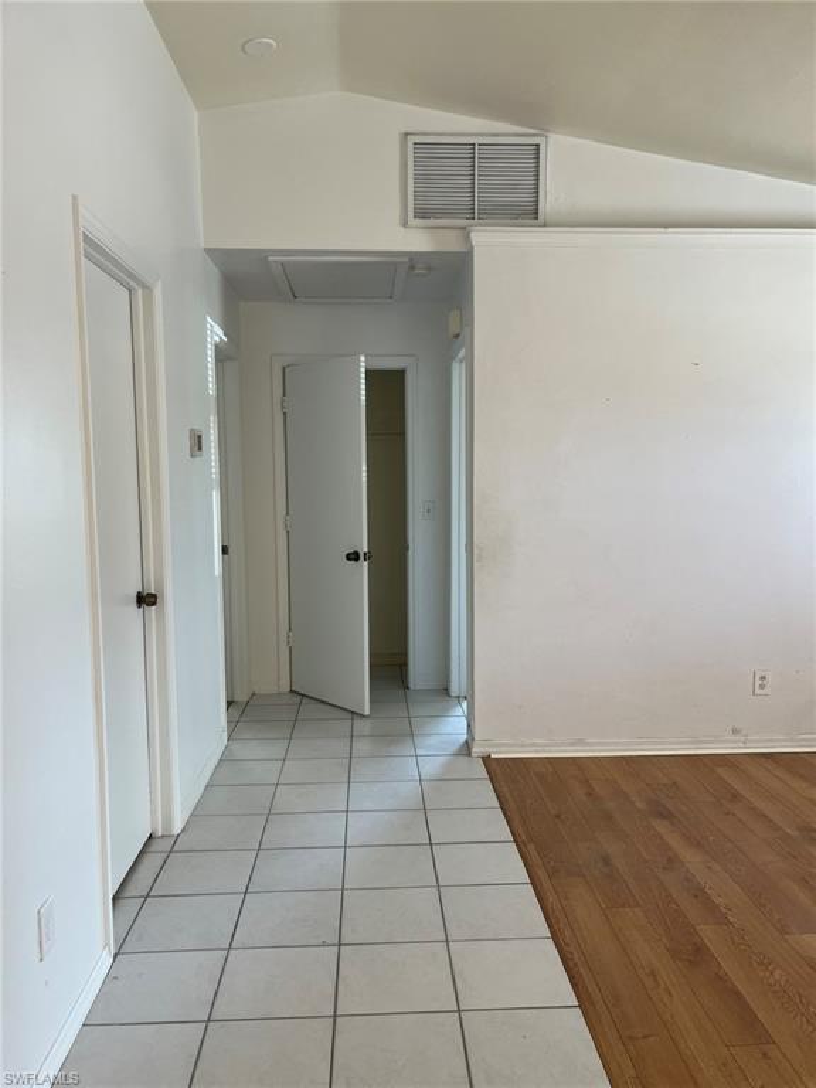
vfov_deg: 67.3
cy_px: 544
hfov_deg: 53.1
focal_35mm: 26
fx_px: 817
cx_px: 408
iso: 64
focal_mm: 5.1
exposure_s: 1/60
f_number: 1.6
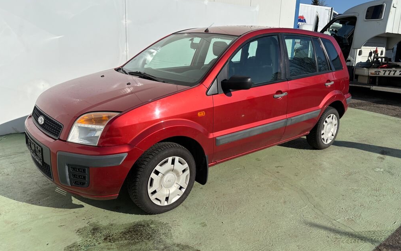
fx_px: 306
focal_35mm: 28
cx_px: 202
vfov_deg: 44.5
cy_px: 111
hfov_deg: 66.5
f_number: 1.6
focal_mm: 5.96
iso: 50
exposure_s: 1/7813
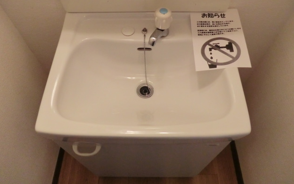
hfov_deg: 70.4
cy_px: 75
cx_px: 149
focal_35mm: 26
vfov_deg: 47.4
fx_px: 208
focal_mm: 4.3
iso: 320
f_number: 3.2
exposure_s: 1/60
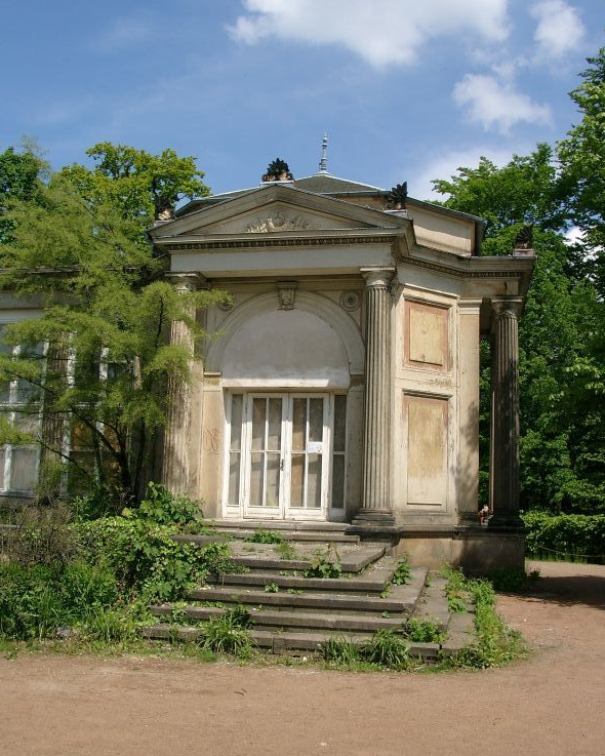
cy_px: 392
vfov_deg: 50.3
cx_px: 304
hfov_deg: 41.2
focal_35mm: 36
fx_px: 805
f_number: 4
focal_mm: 7.16
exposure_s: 1/967
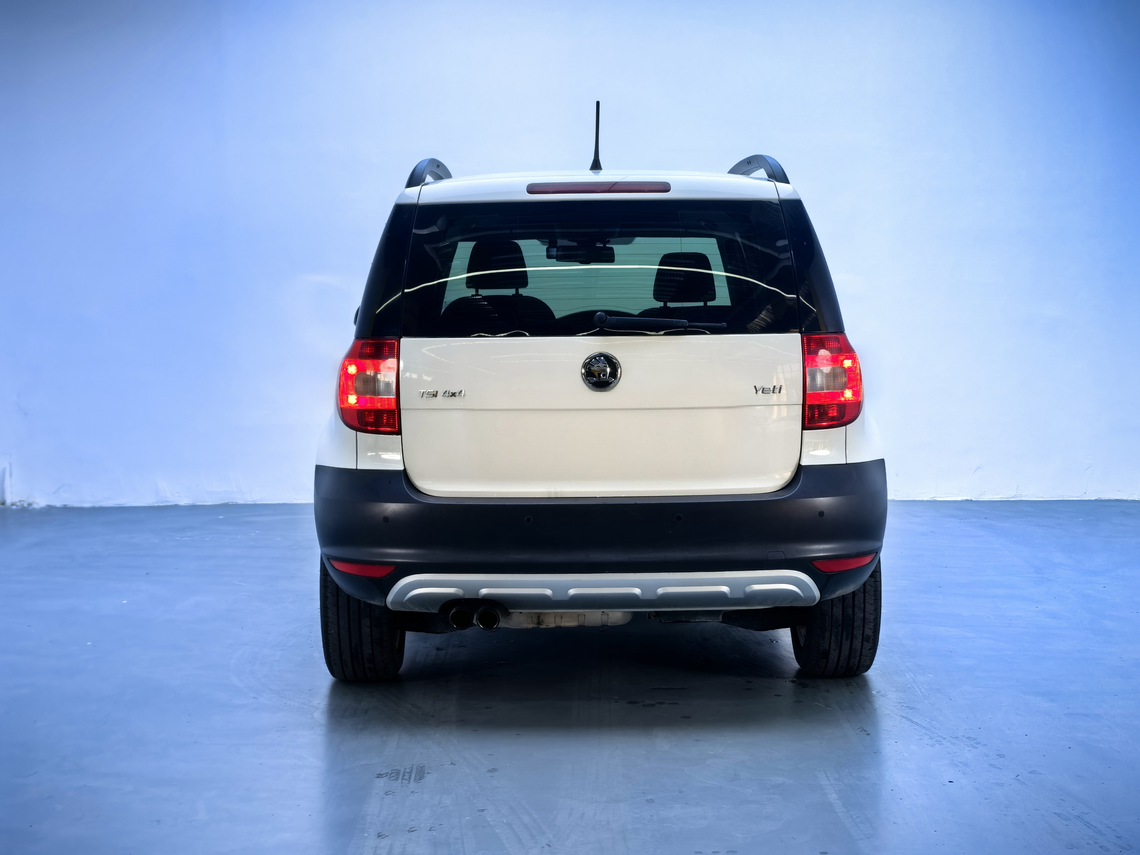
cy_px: 428
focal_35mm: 54
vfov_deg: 27.0
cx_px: 570
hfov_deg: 35.5
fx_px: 1778
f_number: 2
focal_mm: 5.75
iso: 50
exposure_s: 1/122
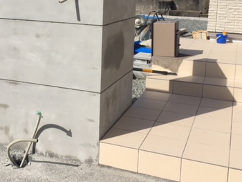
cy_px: 46
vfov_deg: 27.2
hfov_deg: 35.9
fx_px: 371
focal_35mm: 53
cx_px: 85
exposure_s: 1/3597
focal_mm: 4.15
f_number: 2.2
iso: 32
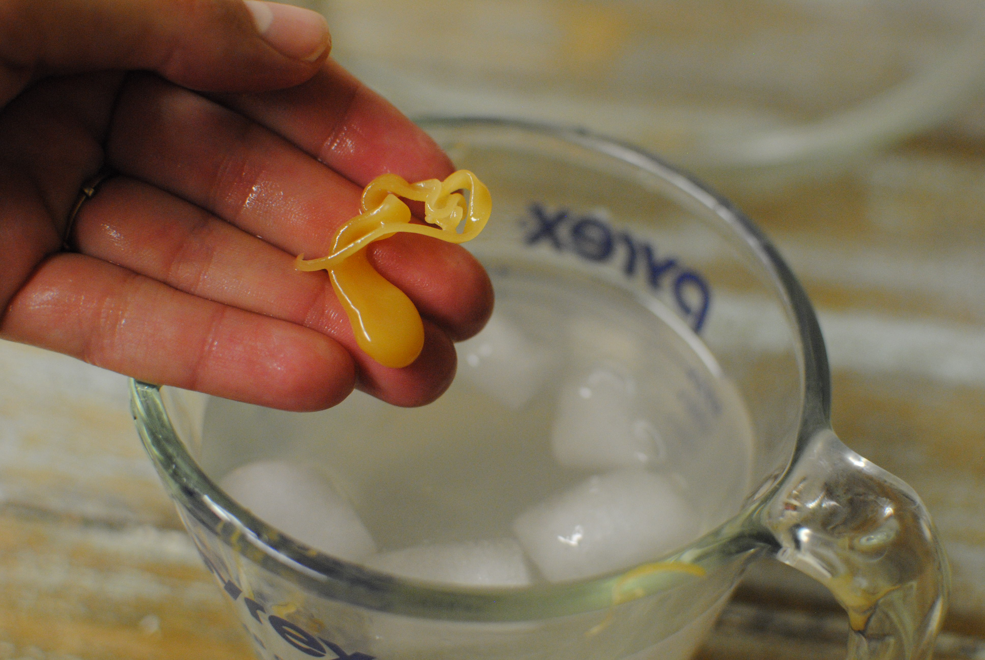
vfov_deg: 25.8
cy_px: 330
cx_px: 492
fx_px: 1438
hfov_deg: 37.8
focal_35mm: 52
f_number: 3.2
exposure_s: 1/80
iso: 800
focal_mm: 35
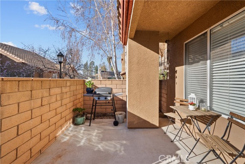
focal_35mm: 14
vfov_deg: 81.2
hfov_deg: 104.2
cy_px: 82
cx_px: 122
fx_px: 95
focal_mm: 14
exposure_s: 1/25
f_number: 9
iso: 100
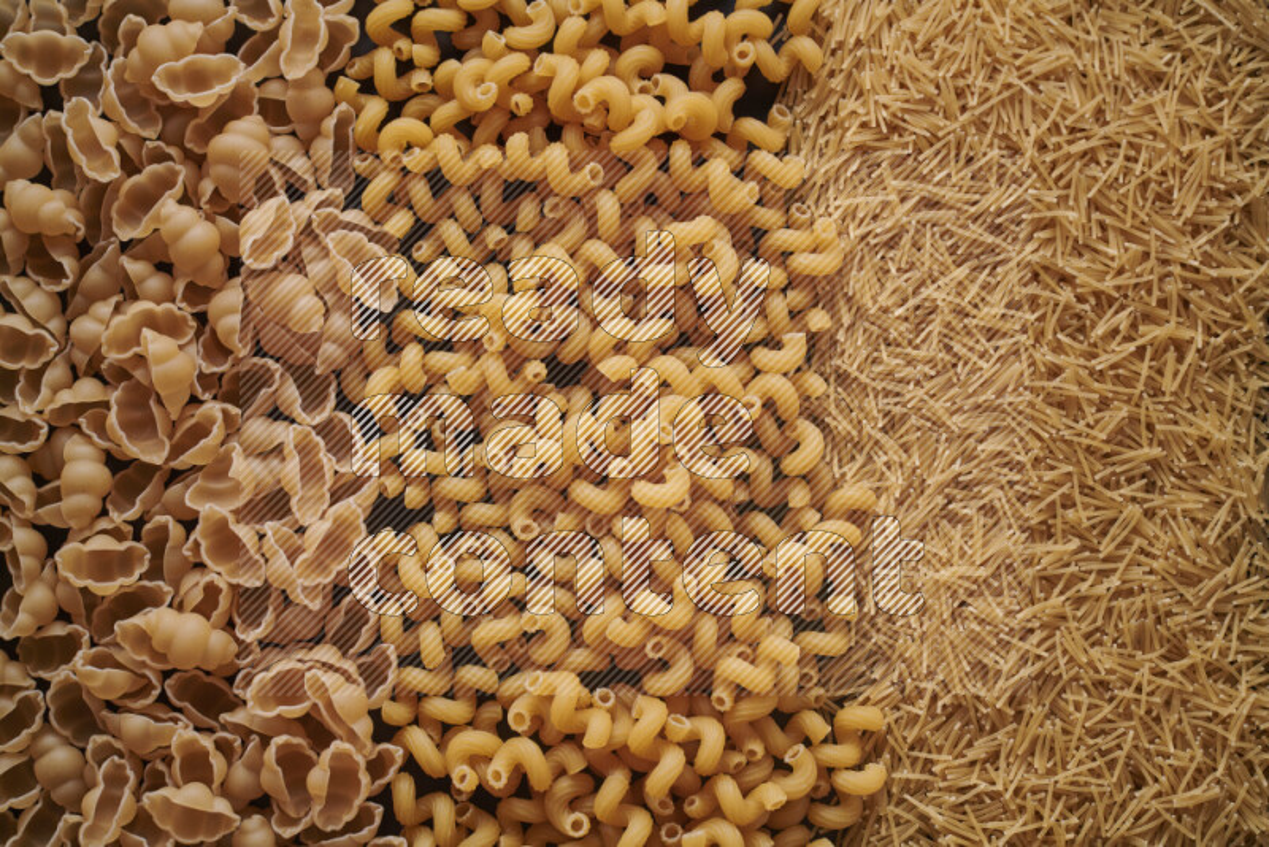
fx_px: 1763
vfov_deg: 27.0
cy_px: 424
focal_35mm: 50
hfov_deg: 39.6
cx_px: 634
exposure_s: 1/100
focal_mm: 50
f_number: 8
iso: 160
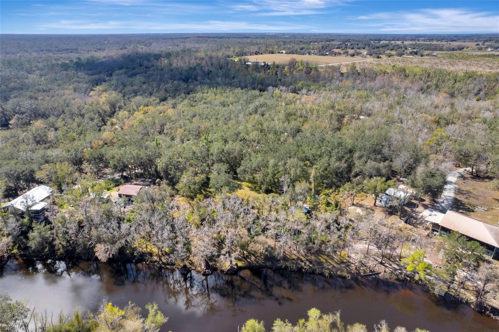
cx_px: 250
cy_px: 166
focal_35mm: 22
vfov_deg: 57.2
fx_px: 305
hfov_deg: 78.6
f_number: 2.8
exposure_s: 1/2500
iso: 150
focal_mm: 8.38
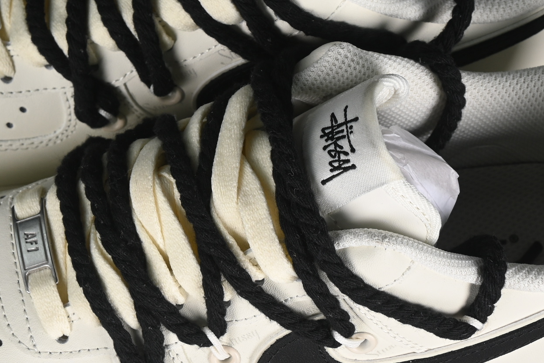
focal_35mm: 167
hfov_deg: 12.3
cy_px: 155
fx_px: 2524
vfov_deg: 8.2
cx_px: 223
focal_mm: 50
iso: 160
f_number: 7.1
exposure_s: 1/80
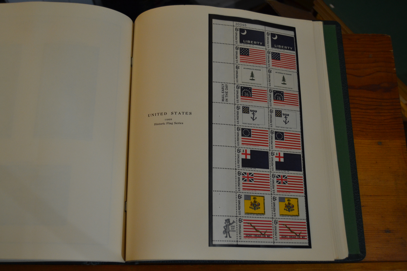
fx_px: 441
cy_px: 136
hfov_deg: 49.6
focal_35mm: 39
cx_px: 204
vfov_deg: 34.2
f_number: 4
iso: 900
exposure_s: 1/60
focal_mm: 26
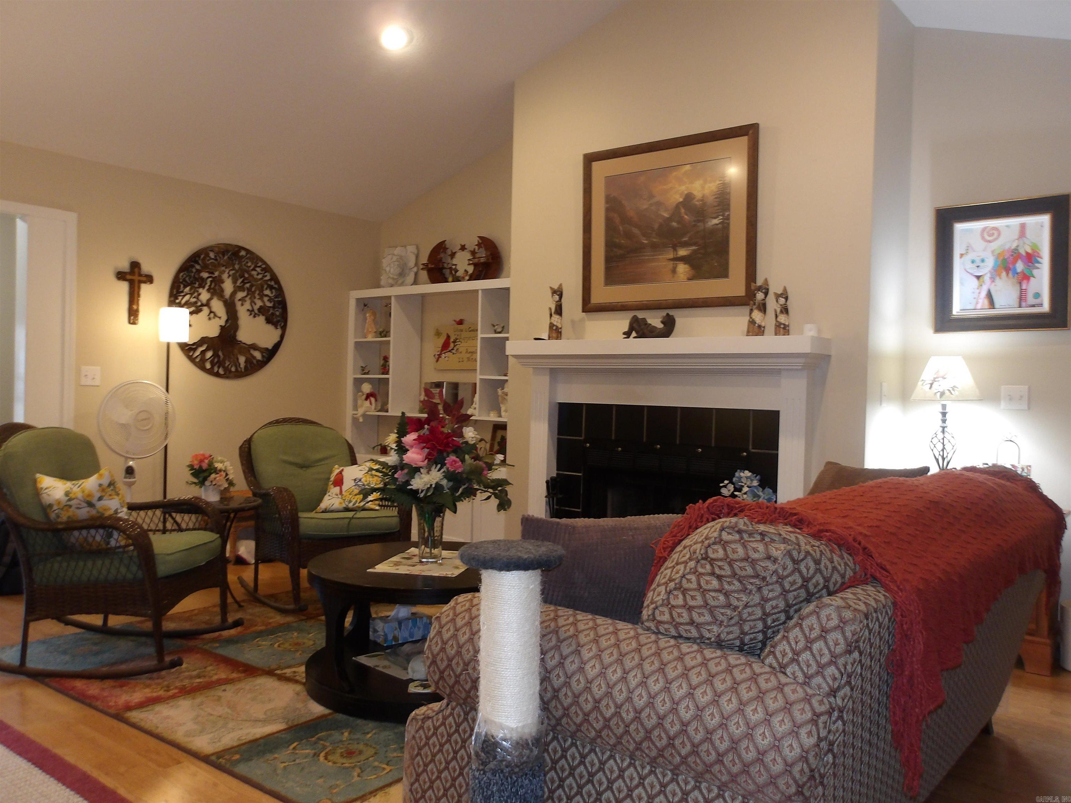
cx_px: 536
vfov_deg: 51.4
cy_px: 402
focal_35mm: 27
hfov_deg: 65.3
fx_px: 835
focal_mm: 4.9
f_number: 3
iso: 200
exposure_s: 1/15
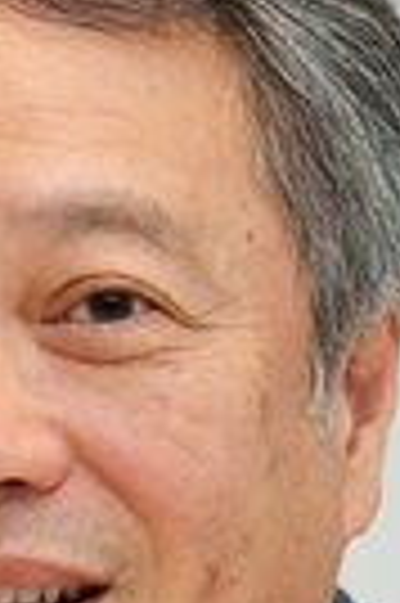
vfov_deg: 3.4
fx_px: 10008
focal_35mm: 599
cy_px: 590
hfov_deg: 2.3
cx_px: 18
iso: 500
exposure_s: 1/60
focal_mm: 200
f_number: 6.3
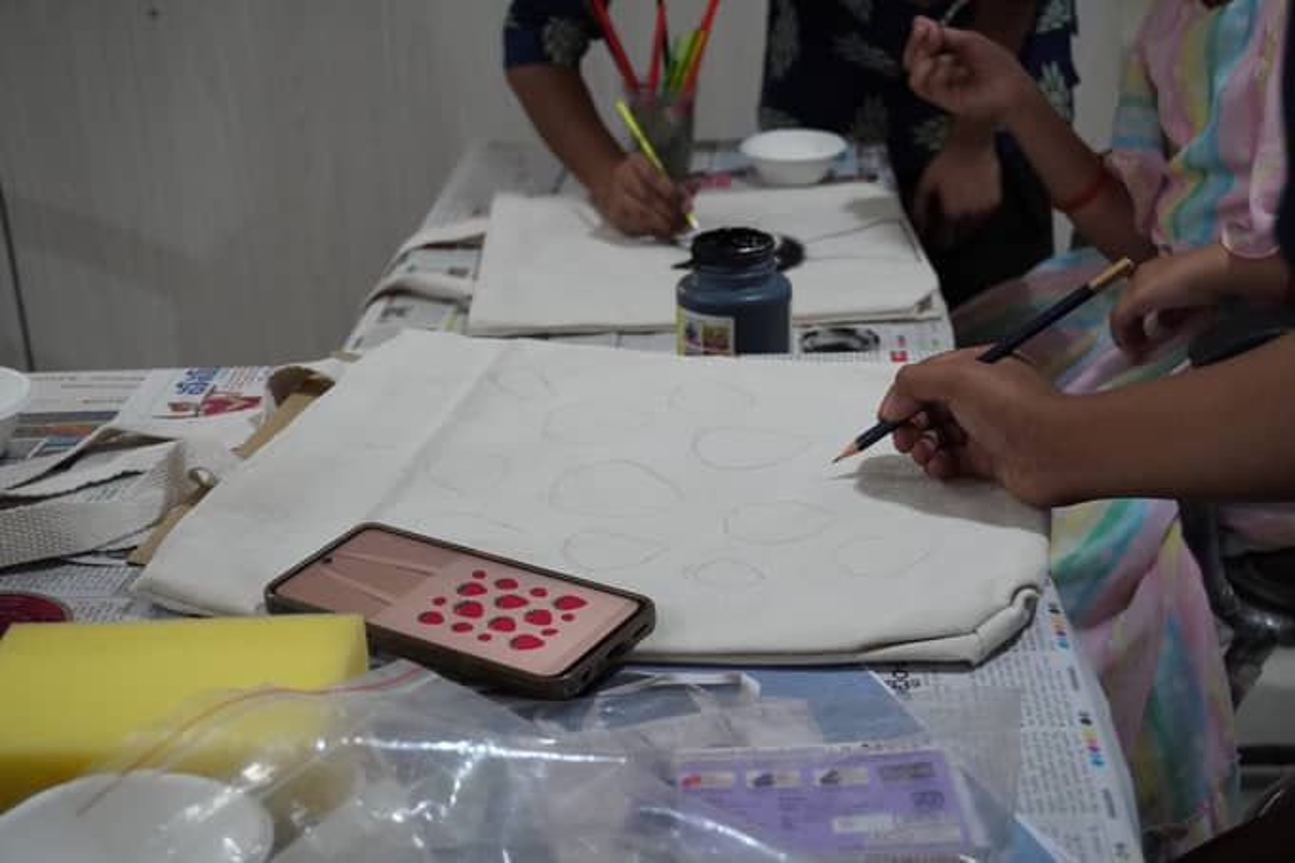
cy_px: 432
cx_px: 648
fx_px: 1942
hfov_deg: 36.9
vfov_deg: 25.0
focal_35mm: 54
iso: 4000
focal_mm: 36
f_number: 5.6
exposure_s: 1/160
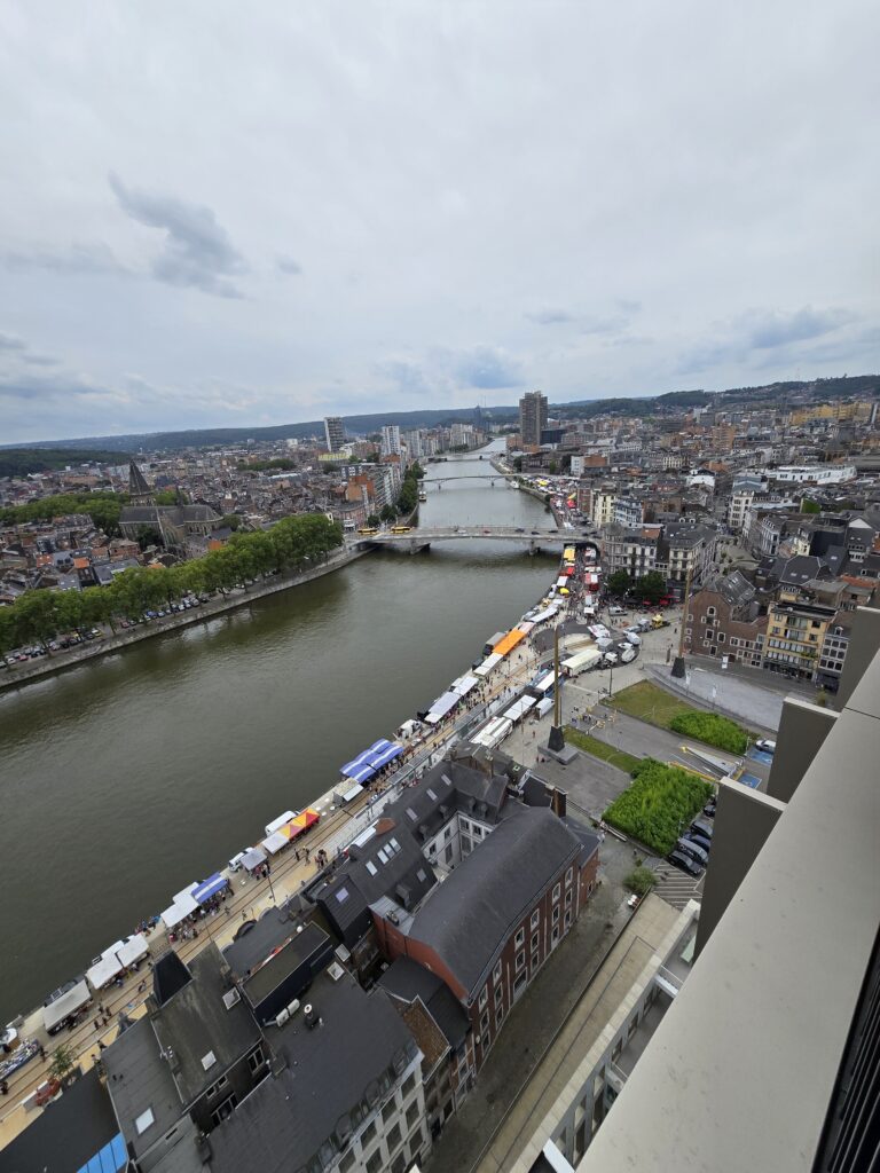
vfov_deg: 106.2
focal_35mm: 13
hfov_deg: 89.9
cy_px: 586
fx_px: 441
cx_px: 440
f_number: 2.2
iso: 50
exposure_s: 1/2043
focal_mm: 2.2
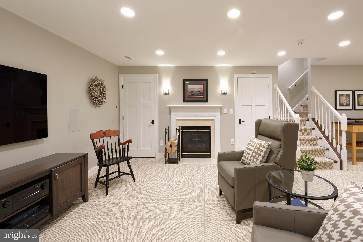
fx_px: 141
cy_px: 121
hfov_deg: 104.2
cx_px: 182
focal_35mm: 14
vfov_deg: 81.2
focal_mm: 14
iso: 250
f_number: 13
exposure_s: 1
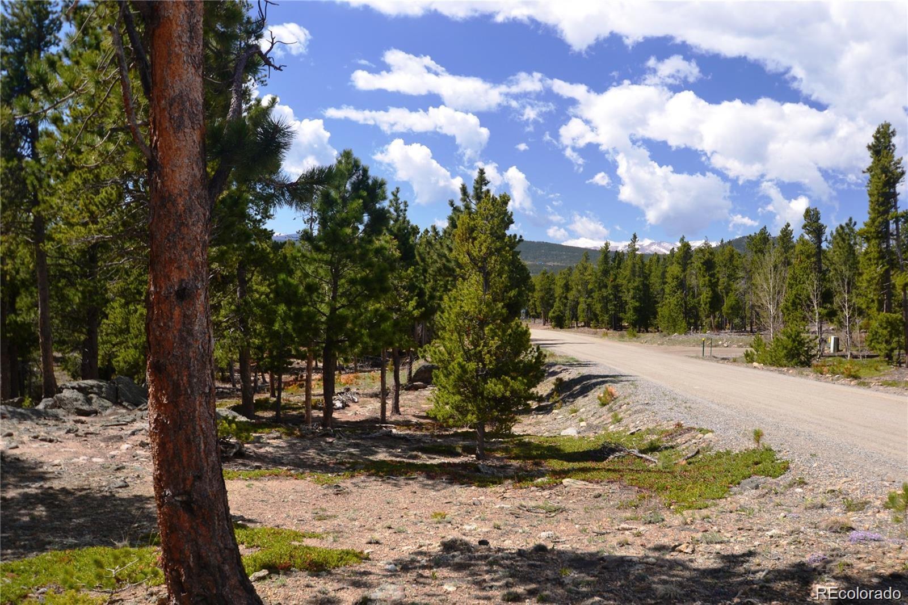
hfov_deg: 53.1
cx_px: 454
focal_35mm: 36
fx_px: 908
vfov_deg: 36.9
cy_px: 302
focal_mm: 24
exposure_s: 1/125
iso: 100
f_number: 5.6
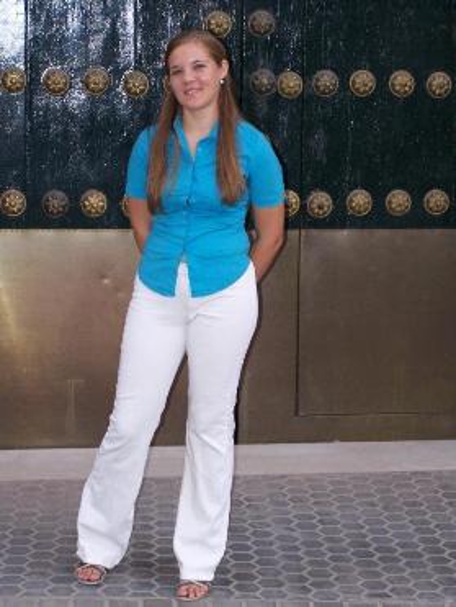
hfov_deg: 15.8
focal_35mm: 94
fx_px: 1648
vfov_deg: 20.8
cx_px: 228
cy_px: 304
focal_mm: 15.6
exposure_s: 1/80
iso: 140
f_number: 3.2
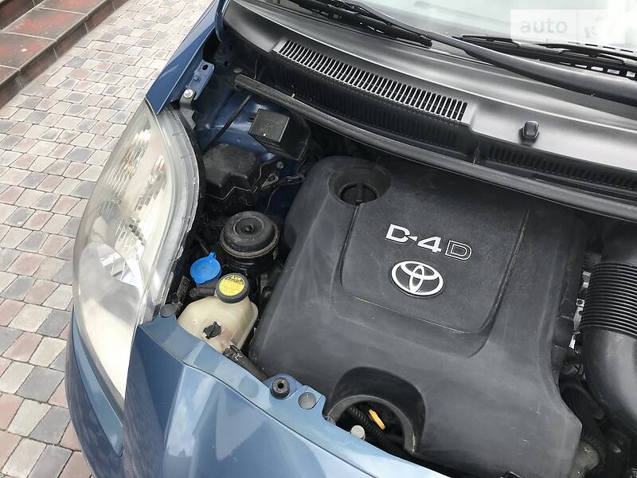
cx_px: 318
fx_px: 515
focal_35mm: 28
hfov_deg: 63.4
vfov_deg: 49.7
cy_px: 239
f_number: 1.8
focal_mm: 4
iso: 20
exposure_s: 1/526
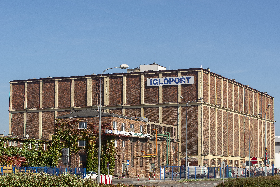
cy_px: 94
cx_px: 140
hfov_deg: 25.4
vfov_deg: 17.1
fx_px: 622
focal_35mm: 80
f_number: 8
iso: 200
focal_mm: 80
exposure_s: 1/500
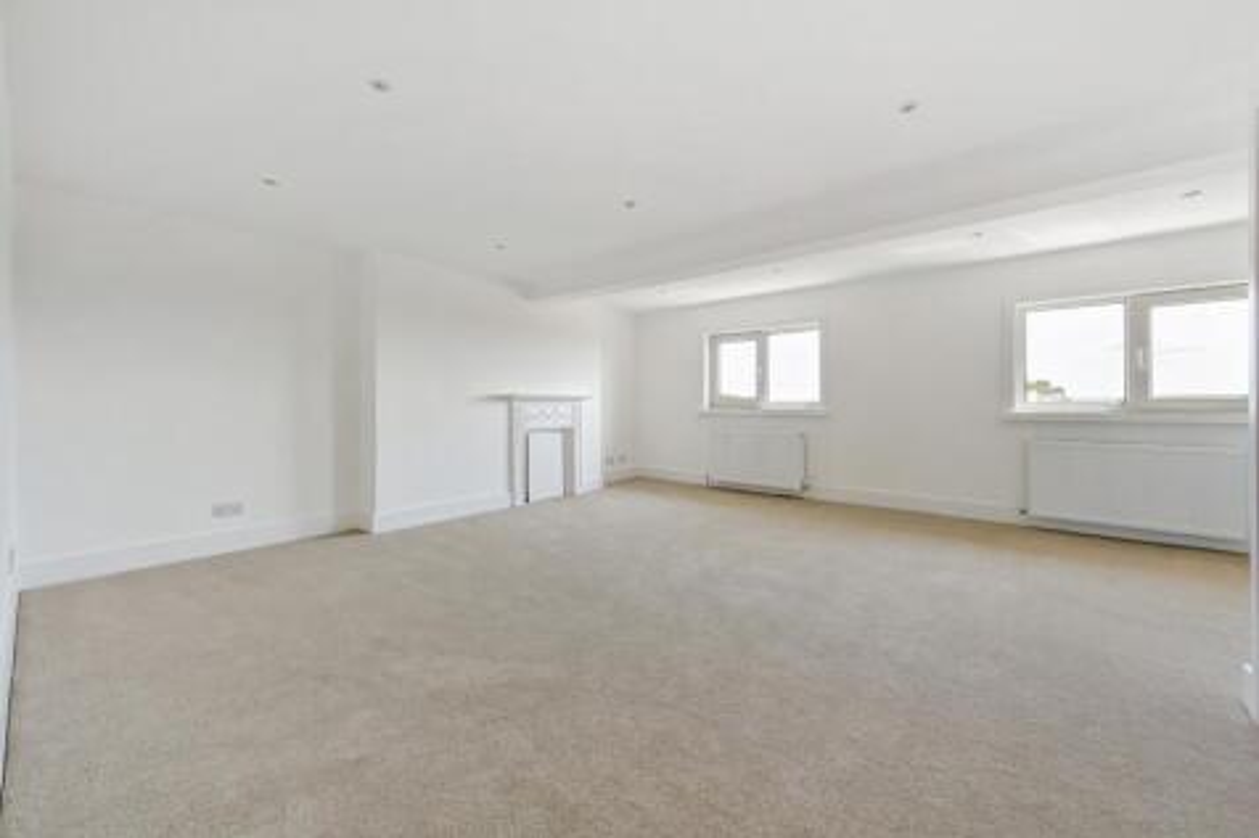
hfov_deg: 104.3
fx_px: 489
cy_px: 419
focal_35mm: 14
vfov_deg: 81.2
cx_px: 630
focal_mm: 14
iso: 200
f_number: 9
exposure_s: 1/25
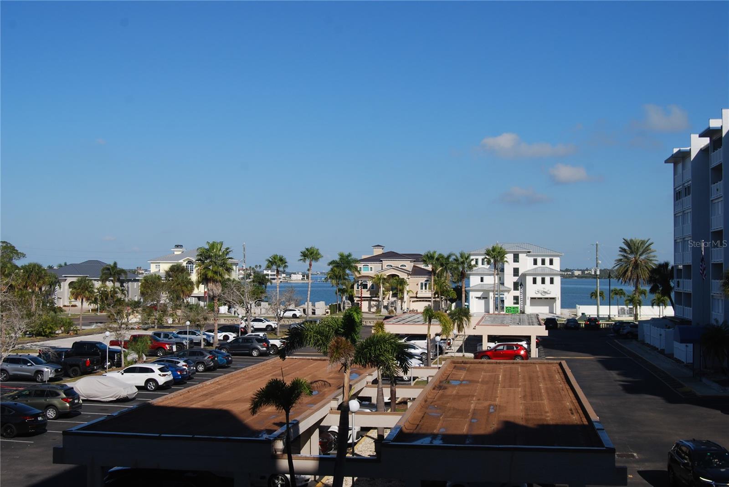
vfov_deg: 29.9
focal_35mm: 45
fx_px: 912
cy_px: 244
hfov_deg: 43.6
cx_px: 364
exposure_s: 1/320
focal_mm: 30
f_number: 9
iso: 100
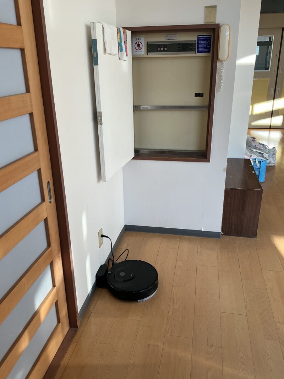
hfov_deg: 48.2
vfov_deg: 61.7
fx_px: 317
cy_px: 190
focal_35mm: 29
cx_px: 142
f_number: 1.8
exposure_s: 1/151
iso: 20
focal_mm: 3
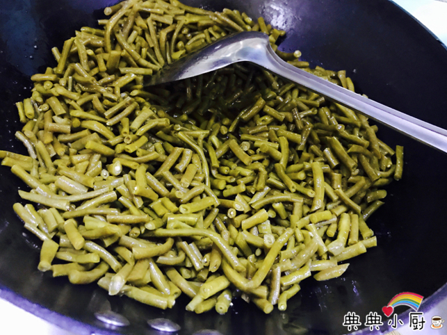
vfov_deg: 48.2
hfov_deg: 61.7
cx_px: 224
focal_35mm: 29
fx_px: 374
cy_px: 165
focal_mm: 3.99
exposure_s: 1/4
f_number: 1.8
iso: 100
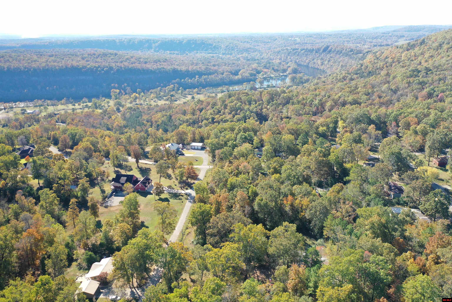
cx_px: 226
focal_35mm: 28
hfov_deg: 65.5
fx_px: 352
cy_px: 151
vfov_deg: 46.4
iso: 100
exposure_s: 1/30
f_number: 2.8
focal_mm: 10.26
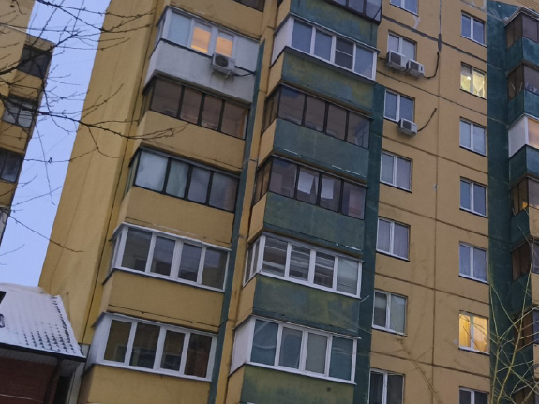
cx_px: 516
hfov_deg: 34.2
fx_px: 810
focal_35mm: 52
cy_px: 280
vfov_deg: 27.8
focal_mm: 5.35
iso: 1000
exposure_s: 1/25
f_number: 1.7
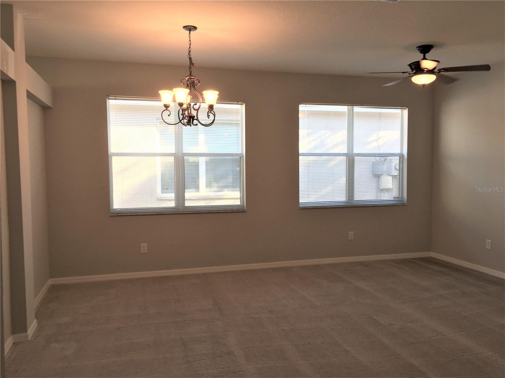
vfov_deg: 48.2
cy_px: 189
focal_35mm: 29
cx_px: 252
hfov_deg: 61.7
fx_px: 423
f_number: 2.2
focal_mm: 4.15
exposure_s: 1/60
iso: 25
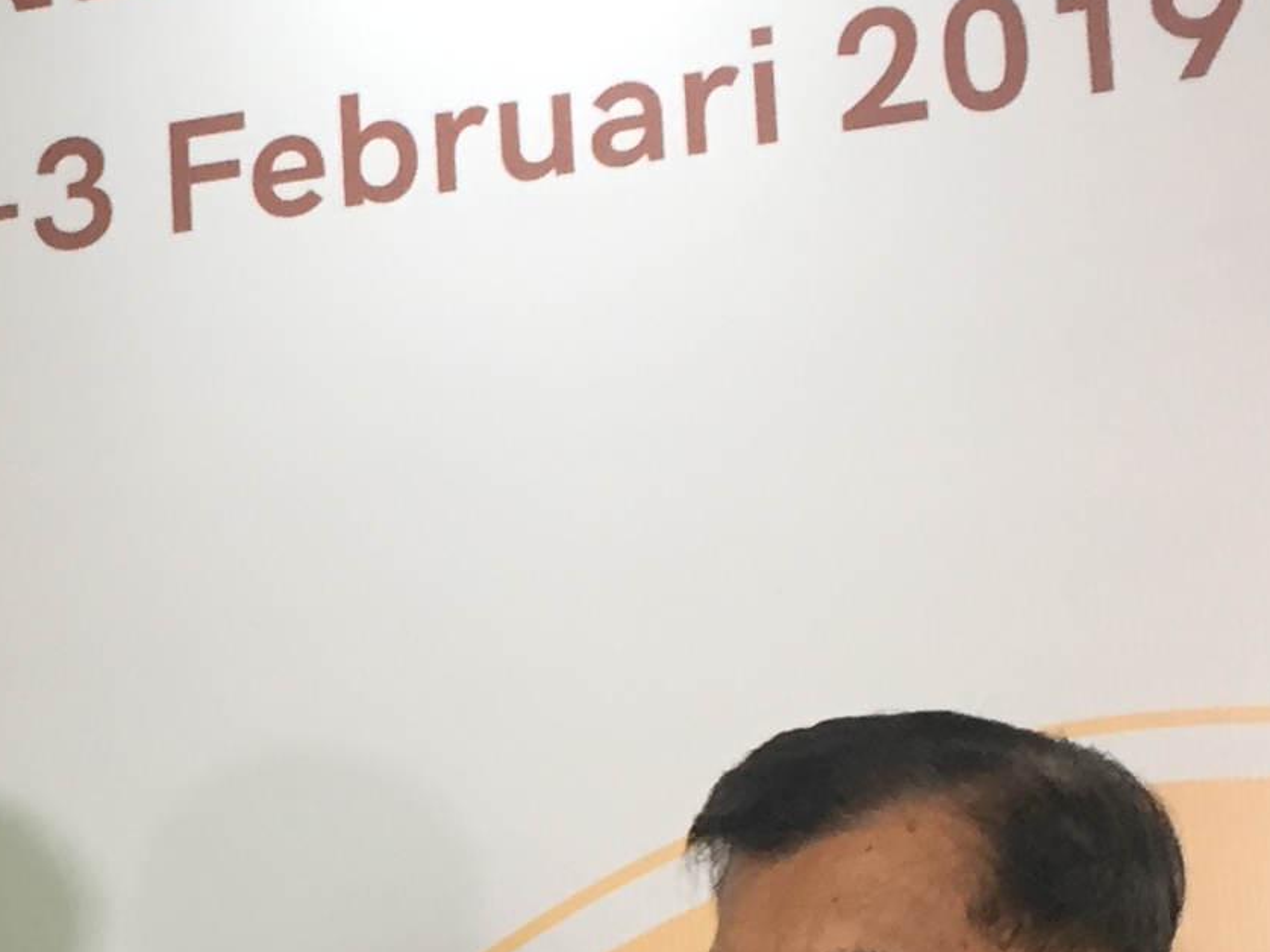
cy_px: 873
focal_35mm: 113
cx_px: 55
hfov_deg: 17.1
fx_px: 4145
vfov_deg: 13.0
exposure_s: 1/33
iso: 50
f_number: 2.2
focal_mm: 4.15
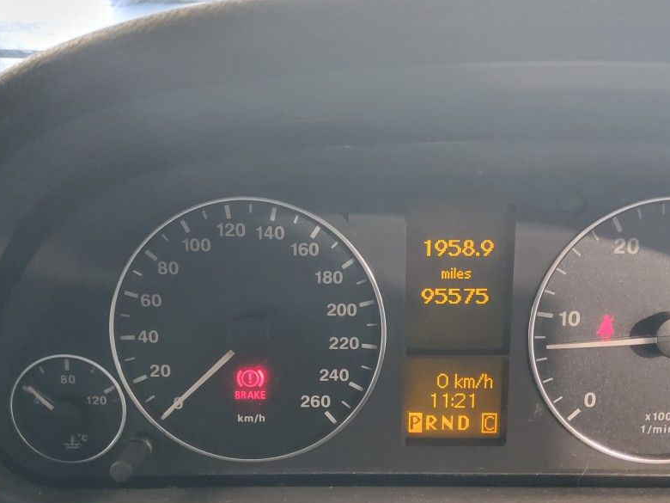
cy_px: 352
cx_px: 356
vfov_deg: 35.5
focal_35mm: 40
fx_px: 774
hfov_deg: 46.8
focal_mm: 3.08
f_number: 2
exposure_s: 1/40
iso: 1000
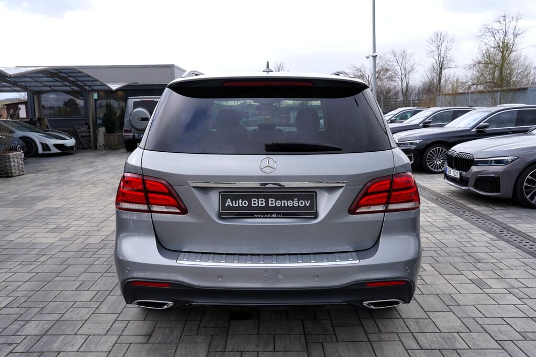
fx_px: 417
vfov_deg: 46.4
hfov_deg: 65.5
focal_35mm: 28
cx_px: 268
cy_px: 178
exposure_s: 1/125
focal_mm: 28
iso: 100
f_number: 6.3
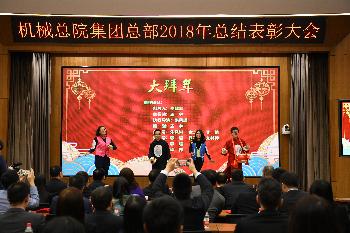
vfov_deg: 21.9
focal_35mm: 62
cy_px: 116
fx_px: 603
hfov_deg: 32.4
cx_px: 175
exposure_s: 1/125
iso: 2500
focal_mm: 62
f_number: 3.5
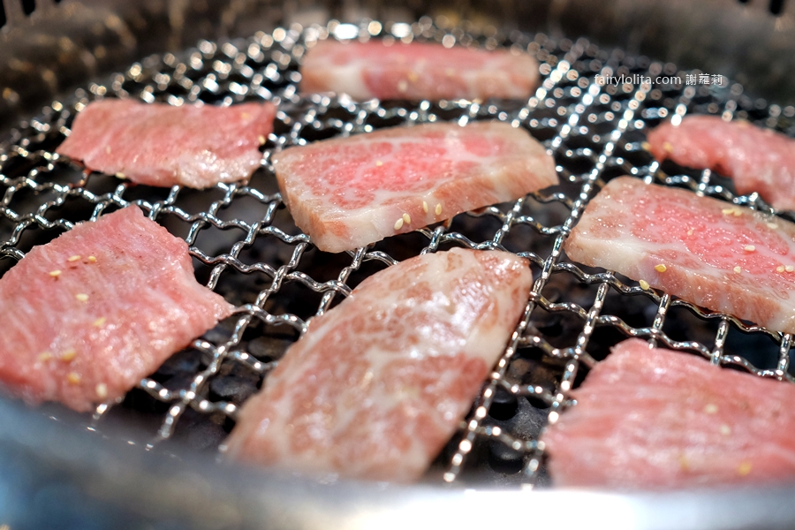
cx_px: 398
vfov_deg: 37.9
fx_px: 773
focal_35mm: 35
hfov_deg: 54.4
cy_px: 265
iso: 1600
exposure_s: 1/210
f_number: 2.5
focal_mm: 23
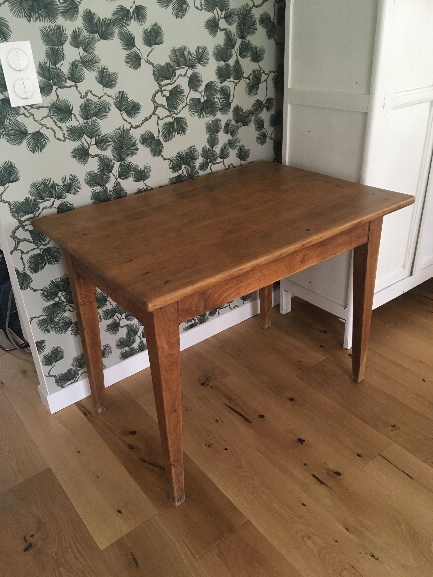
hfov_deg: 48.2
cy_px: 288
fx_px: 484
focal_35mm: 29
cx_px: 216
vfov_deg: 61.7
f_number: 2.2
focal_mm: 4.15
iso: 200
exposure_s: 1/33
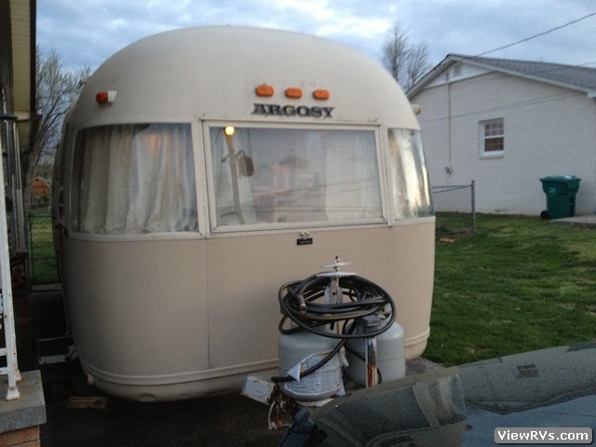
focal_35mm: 35
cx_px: 298
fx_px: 603
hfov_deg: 52.6
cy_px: 224
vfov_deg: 40.7
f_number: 2.4
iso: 200
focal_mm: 4.28
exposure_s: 1/20
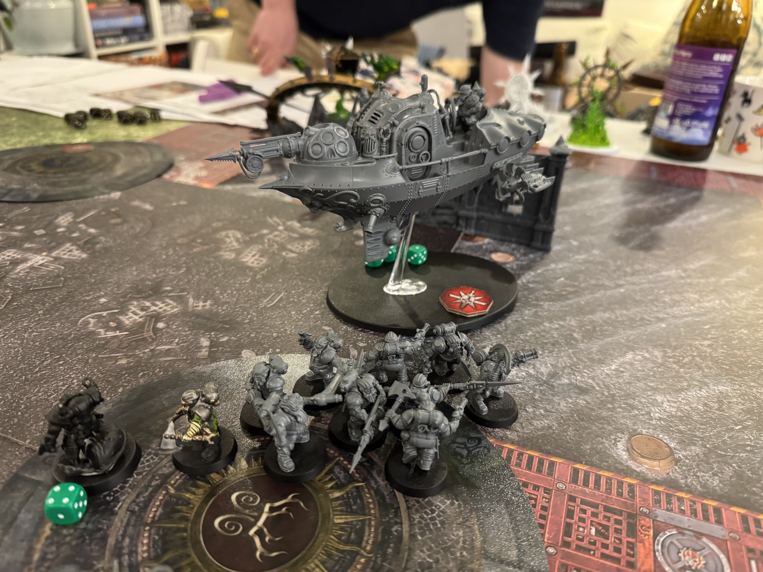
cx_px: 382
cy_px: 286
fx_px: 529
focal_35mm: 24
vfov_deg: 56.8
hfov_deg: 71.6
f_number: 1.78
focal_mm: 6.76
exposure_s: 1/33
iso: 640
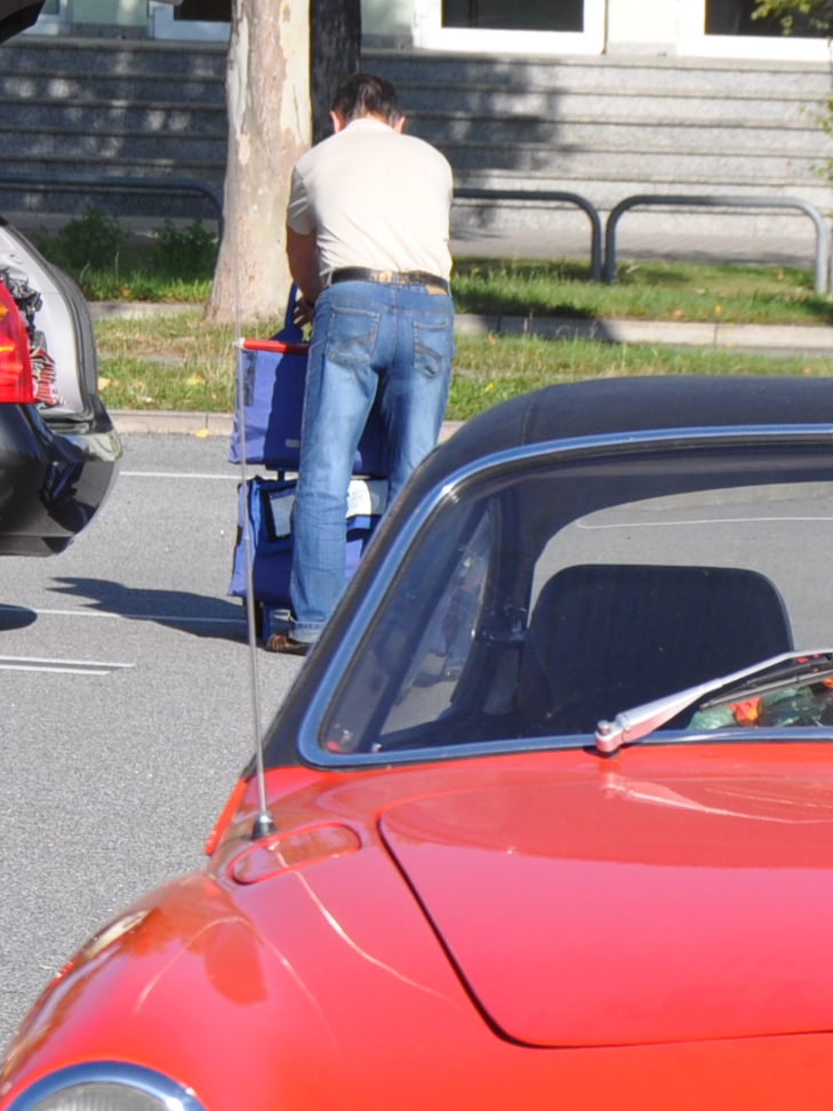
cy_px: 1086
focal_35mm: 358
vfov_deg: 5.5
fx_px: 11473
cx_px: 896
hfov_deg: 4.2
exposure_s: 1/320
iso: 200
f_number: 8
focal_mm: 75
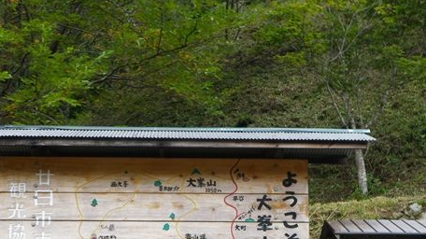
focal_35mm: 66
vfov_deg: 18.0
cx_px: 214
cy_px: 208
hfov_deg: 31.9
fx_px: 745
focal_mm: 8.2
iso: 100
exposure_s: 1/80
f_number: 3.3
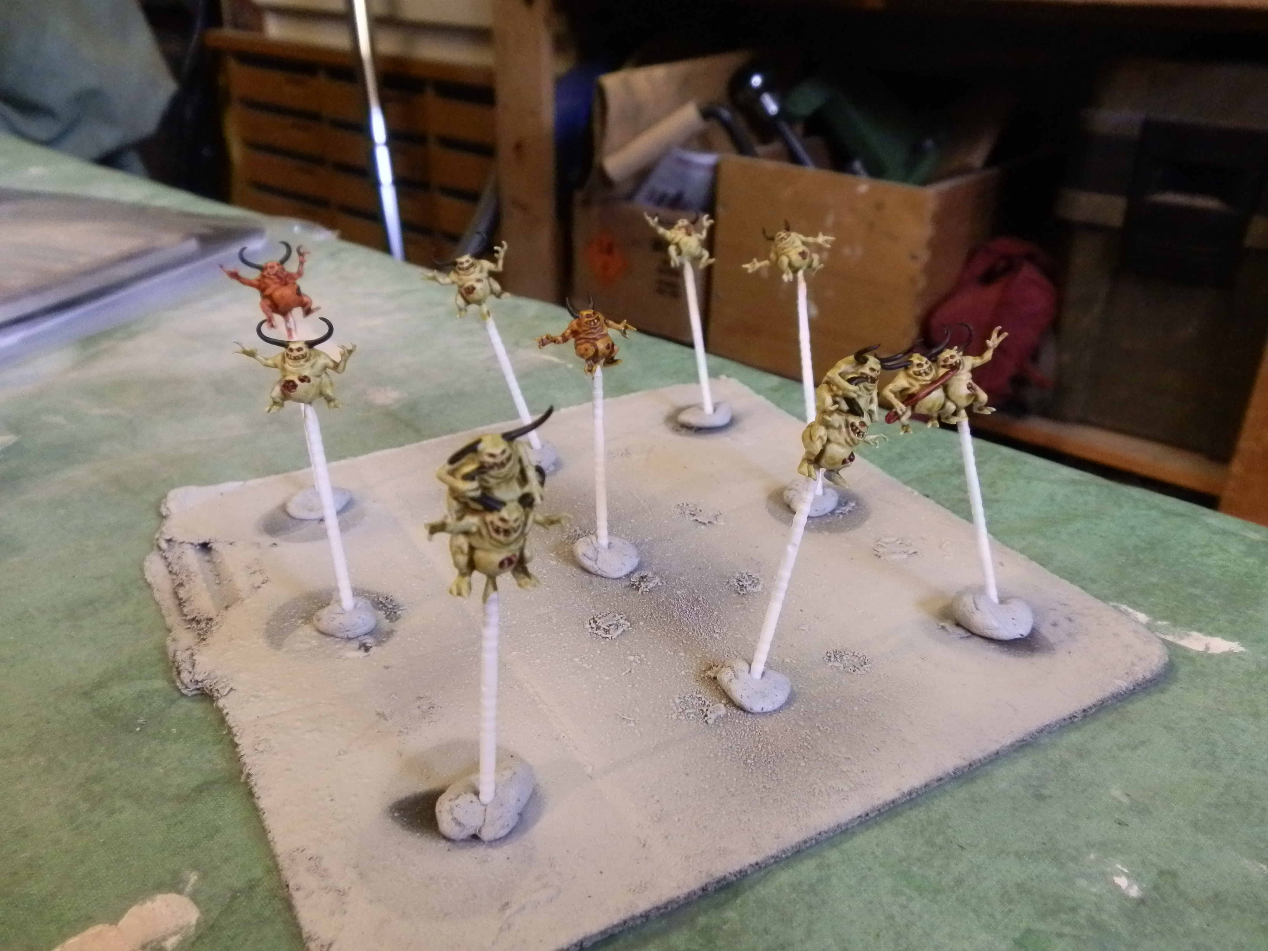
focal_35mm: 28
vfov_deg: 49.7
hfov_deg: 63.4
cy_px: 476
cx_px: 634
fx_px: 1026
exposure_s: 1/50
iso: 400
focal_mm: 5
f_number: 3.1
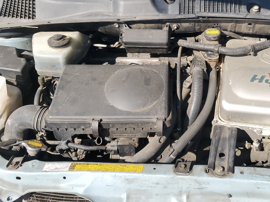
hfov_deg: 42.2
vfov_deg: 32.6
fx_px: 343
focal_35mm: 44
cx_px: 186
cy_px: 66
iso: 50
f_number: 1.5
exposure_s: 1/1667
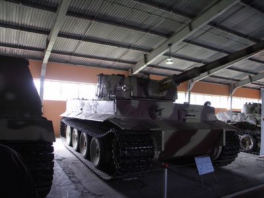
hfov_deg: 63.4
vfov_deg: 49.7
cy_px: 99
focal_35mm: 28
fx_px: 214
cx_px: 132
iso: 100
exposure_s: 1/15
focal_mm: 7.2
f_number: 2.8
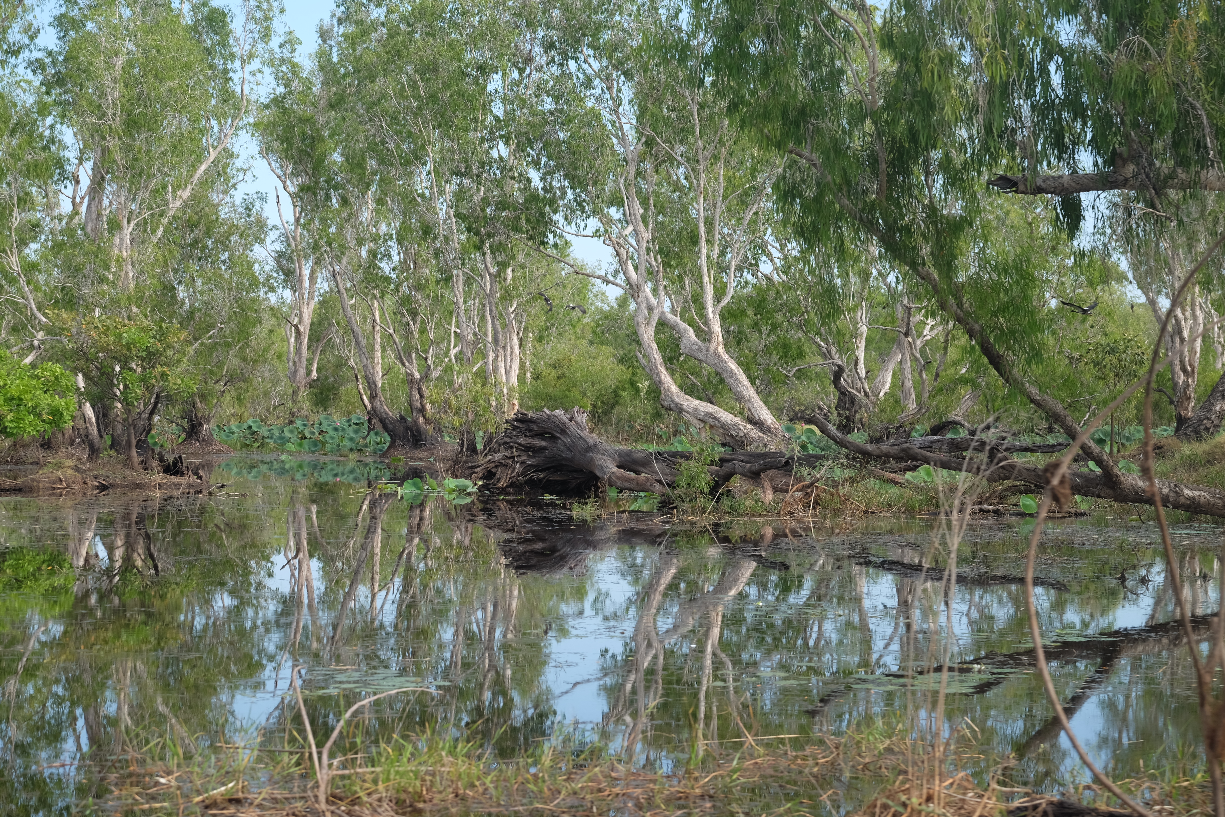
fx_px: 2552
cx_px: 612
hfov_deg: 27.0
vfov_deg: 18.2
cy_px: 408
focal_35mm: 75
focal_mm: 50
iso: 200
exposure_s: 1/300
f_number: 5.6
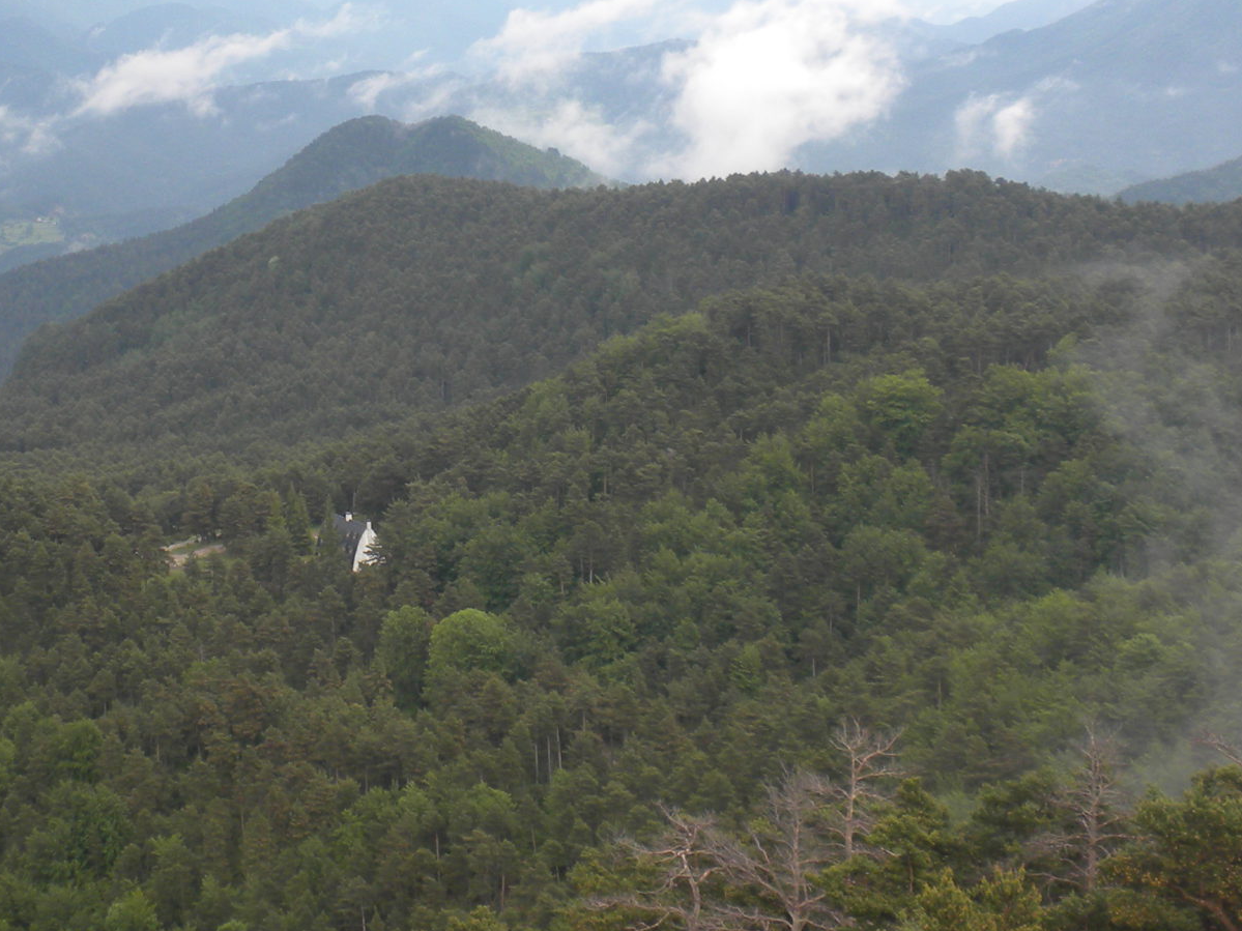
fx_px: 2834
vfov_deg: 18.7
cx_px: 271
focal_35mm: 79
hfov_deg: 24.4
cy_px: 402
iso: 64
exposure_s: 1/238
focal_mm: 6.6
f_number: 3.5
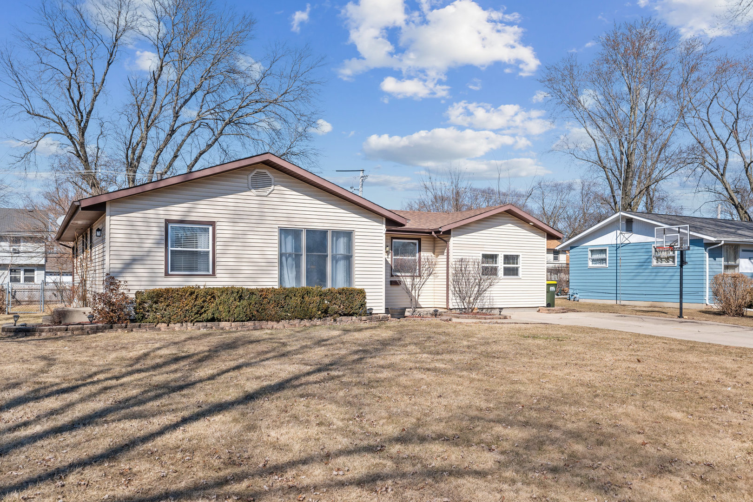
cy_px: 251
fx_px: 586
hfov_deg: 65.5
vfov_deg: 46.4
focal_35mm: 28
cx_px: 376
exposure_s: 1/1250
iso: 400
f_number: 8
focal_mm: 28
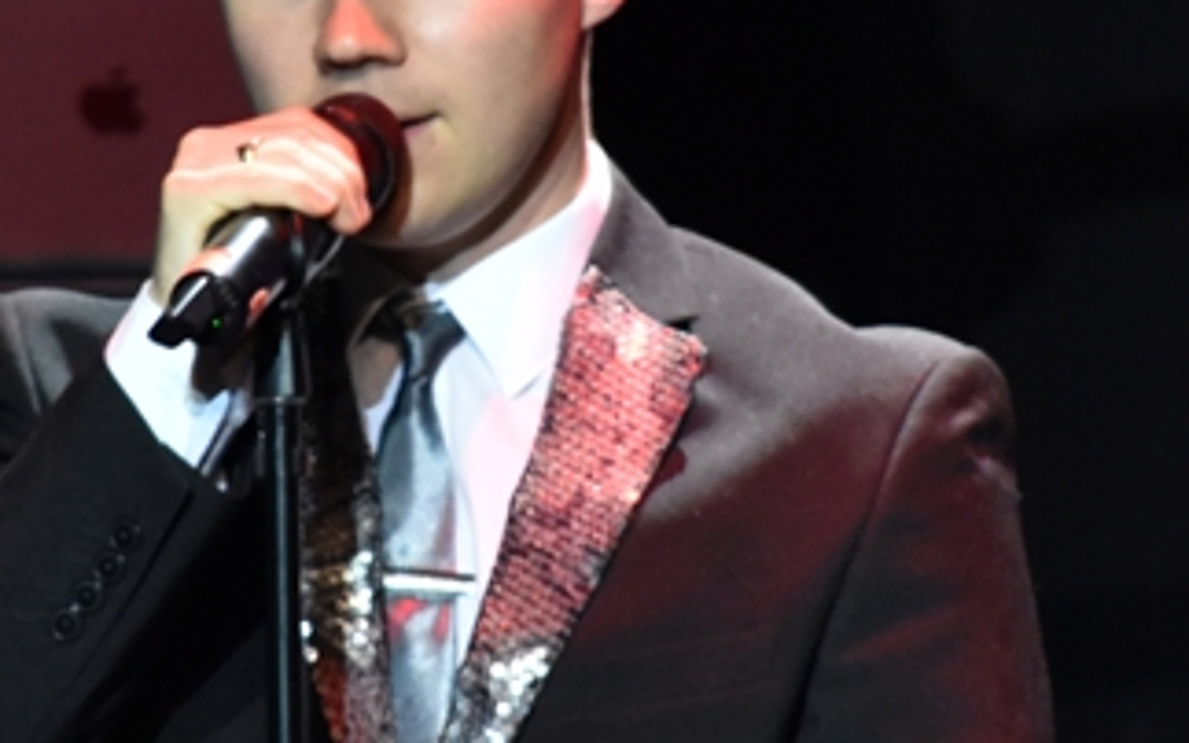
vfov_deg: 1.0
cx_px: 353
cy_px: 215
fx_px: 42943
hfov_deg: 1.6
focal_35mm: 1325
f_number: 5.6
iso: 1600
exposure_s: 1/80
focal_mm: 280
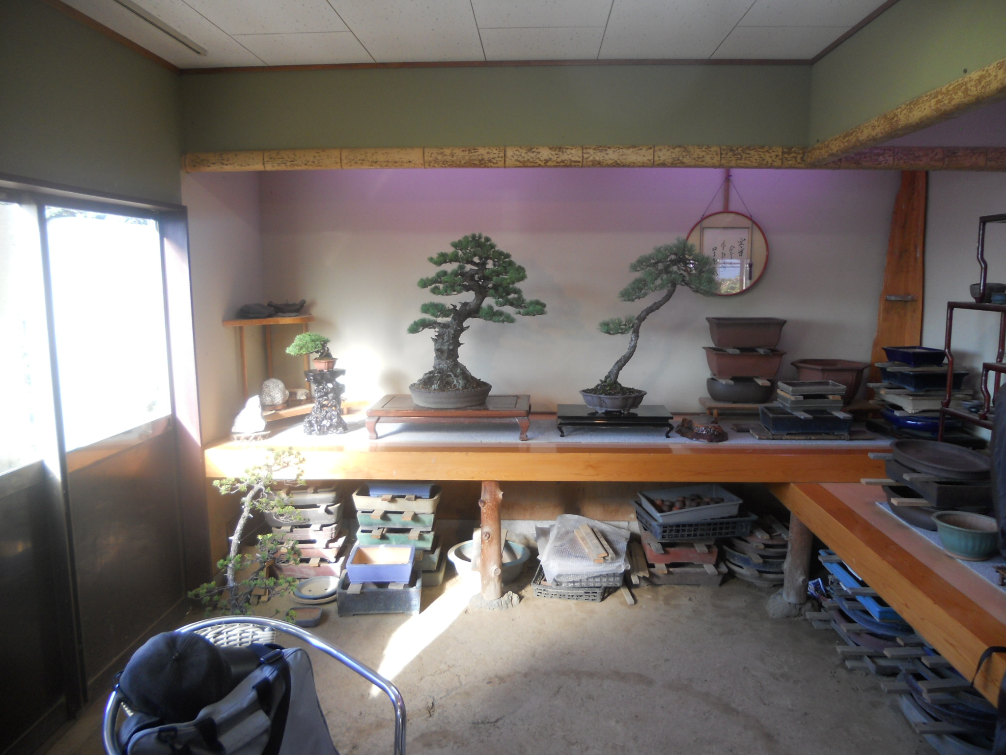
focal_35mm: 27
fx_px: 785
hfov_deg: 65.3
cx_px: 503
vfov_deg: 51.4
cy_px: 378
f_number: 3.2
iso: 80
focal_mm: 4.9
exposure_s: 1/30
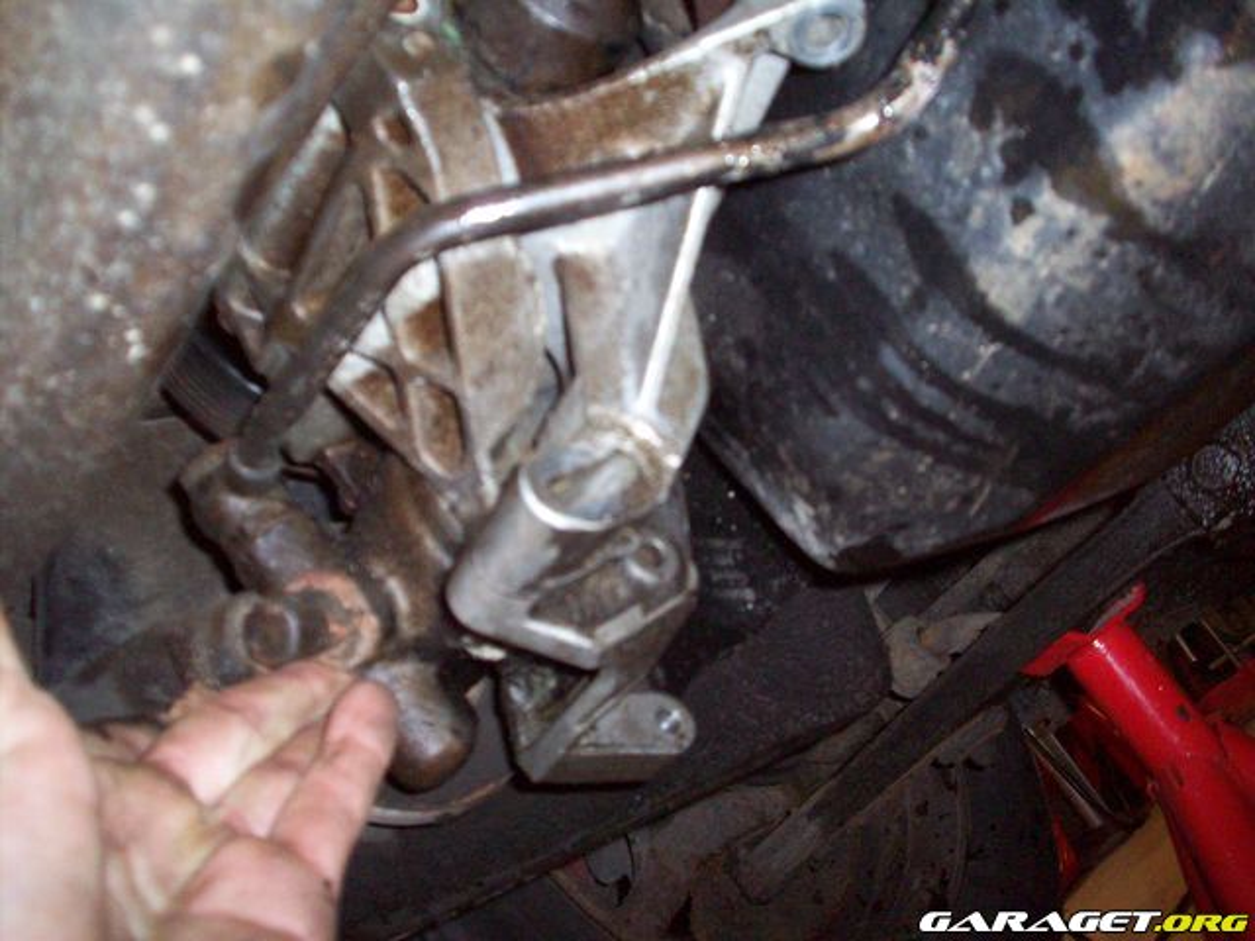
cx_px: 628
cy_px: 470
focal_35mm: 37
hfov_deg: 50.1
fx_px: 1341
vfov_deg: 38.7
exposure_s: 1/64
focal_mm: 6.2
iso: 200
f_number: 2.8
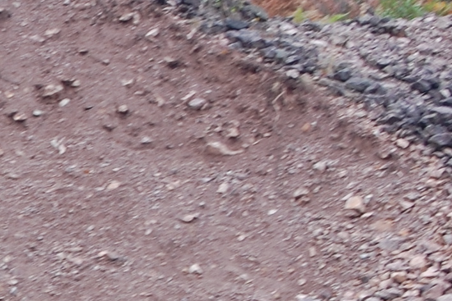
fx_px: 4404
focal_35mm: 351
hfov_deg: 5.8
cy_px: 398
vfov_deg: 3.9
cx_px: -359
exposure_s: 1/60
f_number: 8
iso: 200
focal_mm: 55
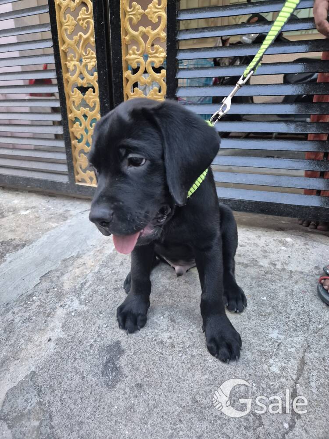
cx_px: 164
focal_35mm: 23
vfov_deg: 73.9
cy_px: 220
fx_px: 291
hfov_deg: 58.9
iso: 1000
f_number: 1.8
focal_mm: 5.4
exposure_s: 1/100
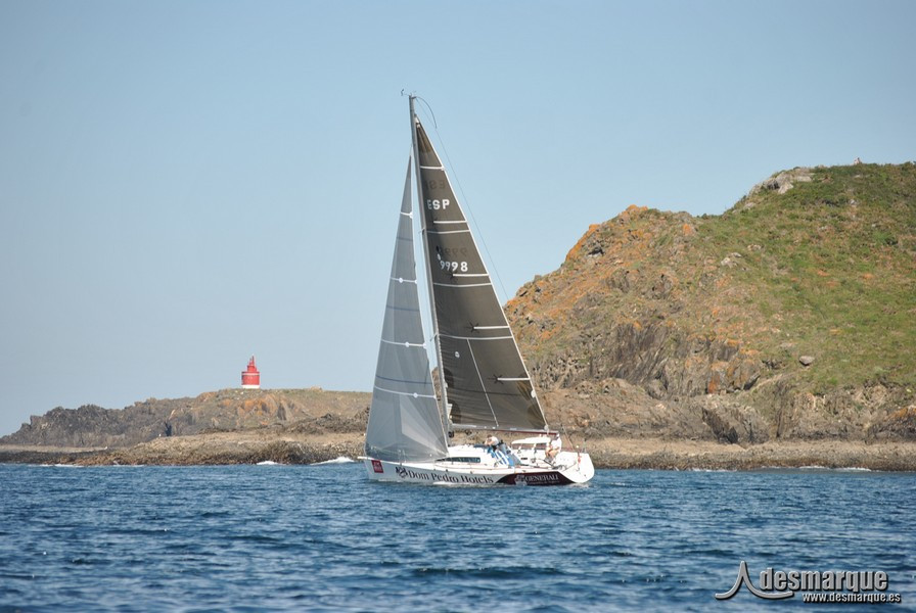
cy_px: 306
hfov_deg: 11.0
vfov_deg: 7.3
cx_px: 458
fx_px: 4777
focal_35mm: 188
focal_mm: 125
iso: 110
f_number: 5.6
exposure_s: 1/500
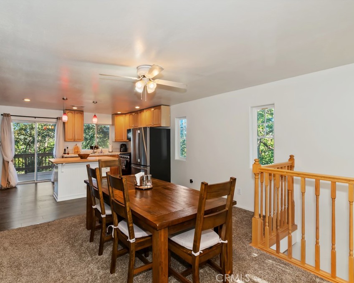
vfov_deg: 77.0
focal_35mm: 17
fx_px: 178
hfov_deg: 89.3
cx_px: 157
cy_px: 141
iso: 400
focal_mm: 10
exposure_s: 1/30
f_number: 8
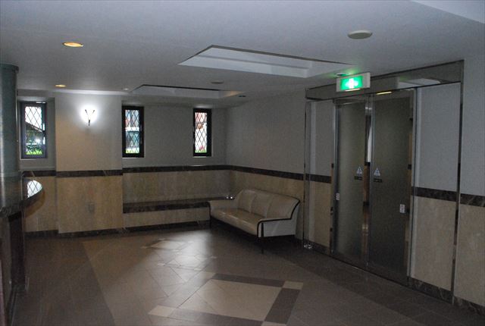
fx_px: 365
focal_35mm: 27
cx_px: 242
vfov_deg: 48.2
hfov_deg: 67.3
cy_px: 163
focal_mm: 18
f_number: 7.1
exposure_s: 1/60
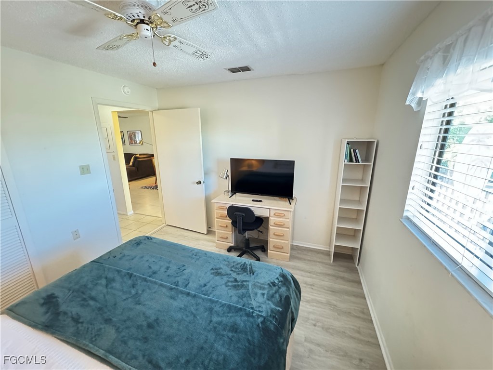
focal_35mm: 14
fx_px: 199
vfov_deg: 85.7
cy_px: 185
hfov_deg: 102.1
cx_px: 246
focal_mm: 2.22
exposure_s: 1/60
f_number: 2.2
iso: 1000
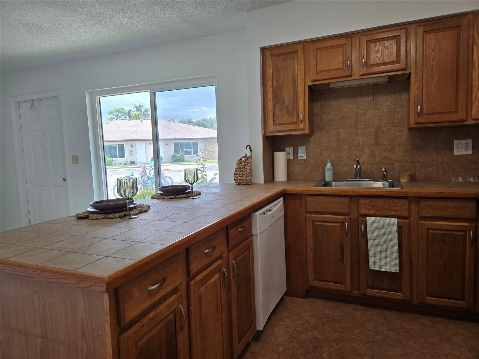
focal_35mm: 23
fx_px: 318
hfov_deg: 73.9
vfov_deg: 58.9
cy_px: 180
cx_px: 240
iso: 25
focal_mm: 5.4
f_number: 1.8
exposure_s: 1/120
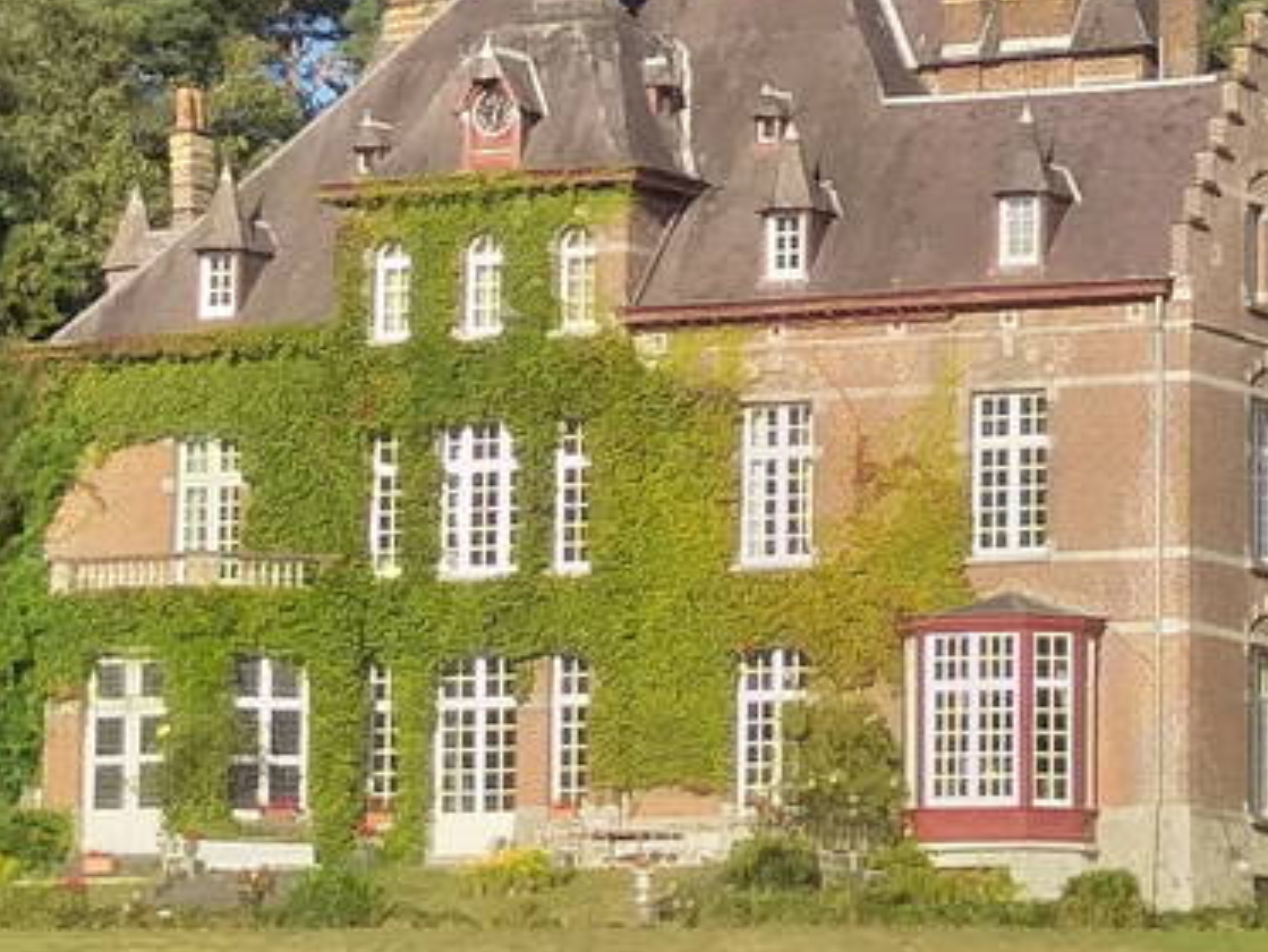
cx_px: 738
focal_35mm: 55
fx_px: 2015
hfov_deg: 34.8
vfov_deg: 26.5
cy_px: 388
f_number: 1.7
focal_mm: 3.93
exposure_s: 1/1409
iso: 40
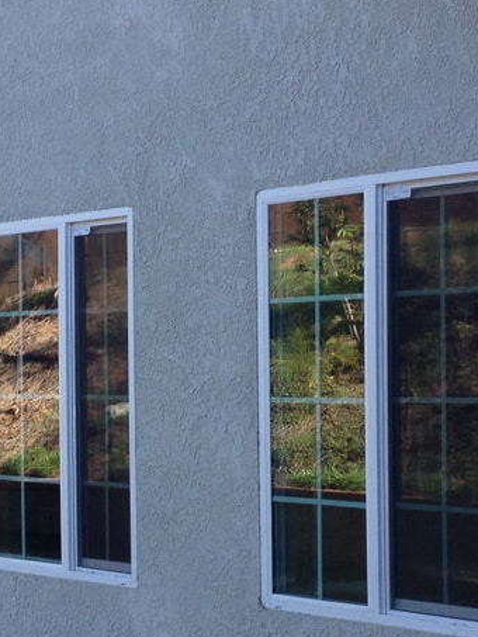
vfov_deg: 19.0
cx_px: 113
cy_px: 436
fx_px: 1895
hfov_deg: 14.3
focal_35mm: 103
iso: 50
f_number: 2.4
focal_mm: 4.28
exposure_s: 1/232
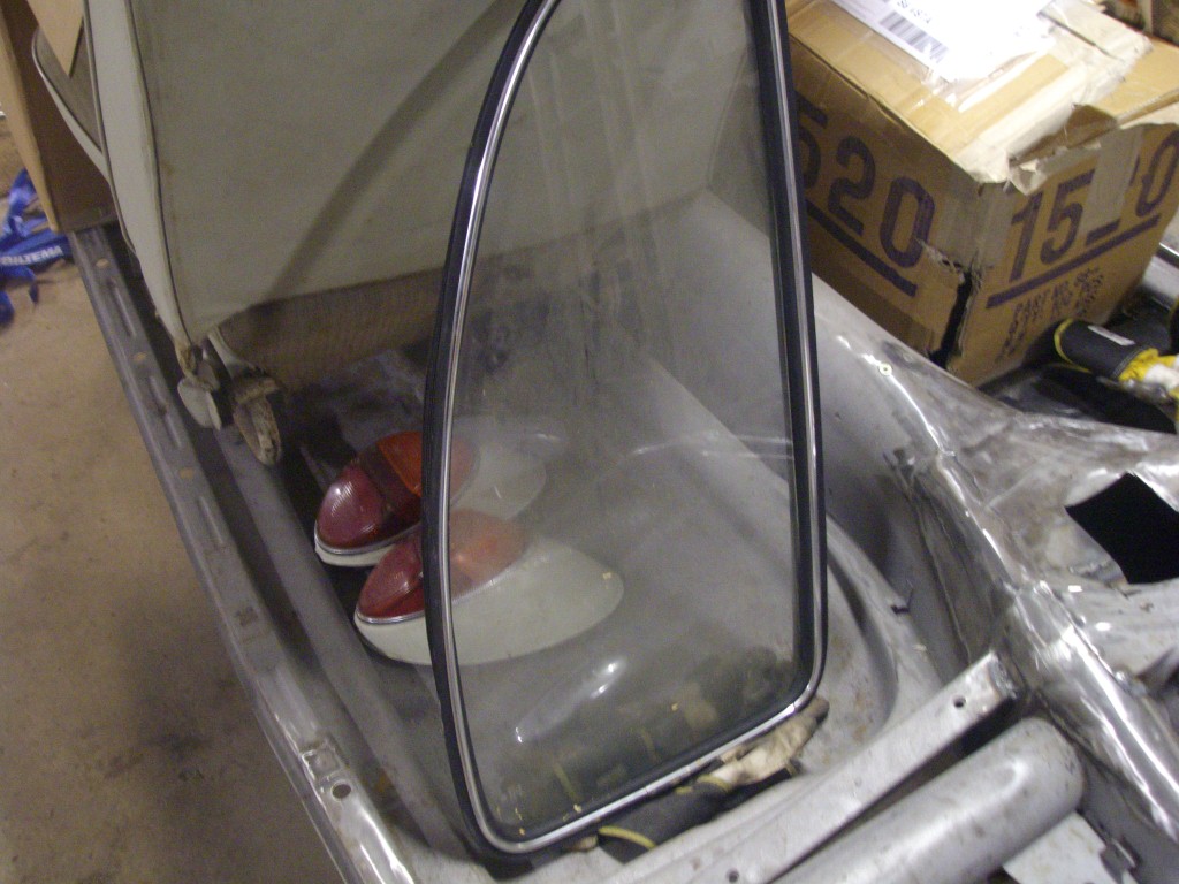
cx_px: 590
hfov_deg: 51.4
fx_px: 1226
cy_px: 442
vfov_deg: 39.7
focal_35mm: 36
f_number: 2.7
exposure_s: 1/4
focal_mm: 6
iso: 320
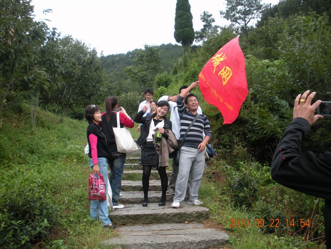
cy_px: 124
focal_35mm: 35
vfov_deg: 40.7
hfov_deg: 52.6
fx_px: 335
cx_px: 166
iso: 81
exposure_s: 1/66.2
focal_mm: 6.3
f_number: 3.5
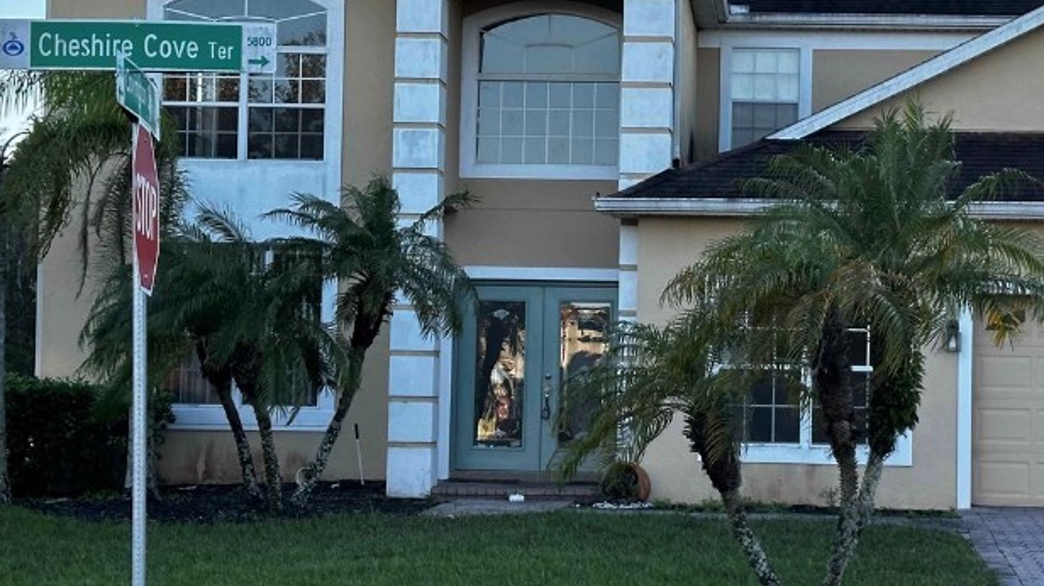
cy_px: 268
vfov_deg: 13.9
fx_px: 2408
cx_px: 691
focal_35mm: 87
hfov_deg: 24.4
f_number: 1.78
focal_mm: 6.86
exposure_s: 1/519
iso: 64
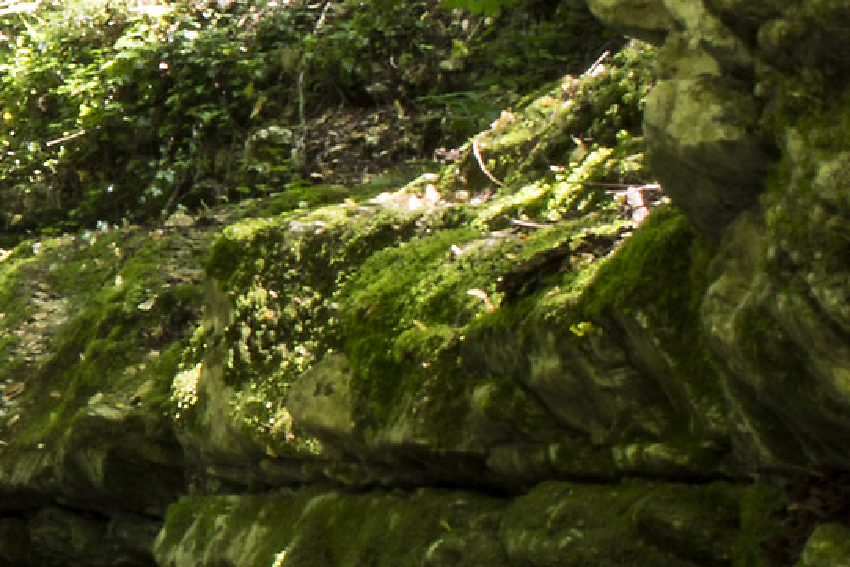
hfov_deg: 11.1
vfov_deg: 7.9
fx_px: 4086
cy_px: 66
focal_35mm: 173
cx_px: -671
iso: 100
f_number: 29
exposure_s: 2
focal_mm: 26
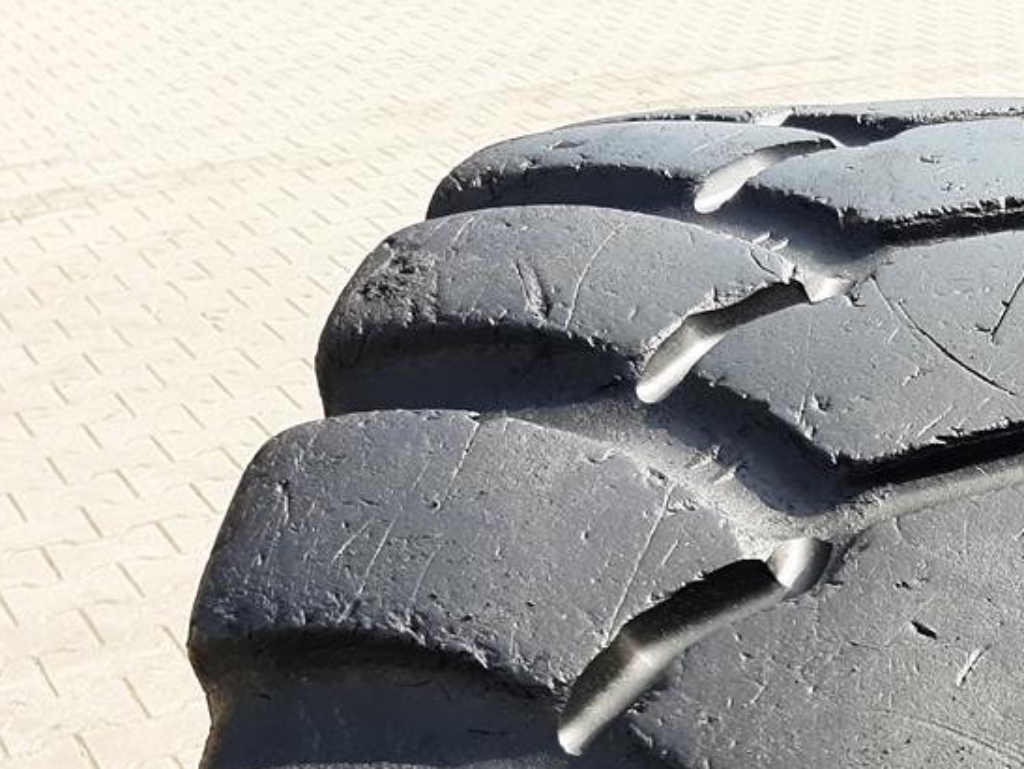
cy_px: 763
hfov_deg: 31.5
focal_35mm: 57
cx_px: 1002
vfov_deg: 24.5
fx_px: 1687
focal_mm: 3.93
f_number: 1.7
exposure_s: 1/1323
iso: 40
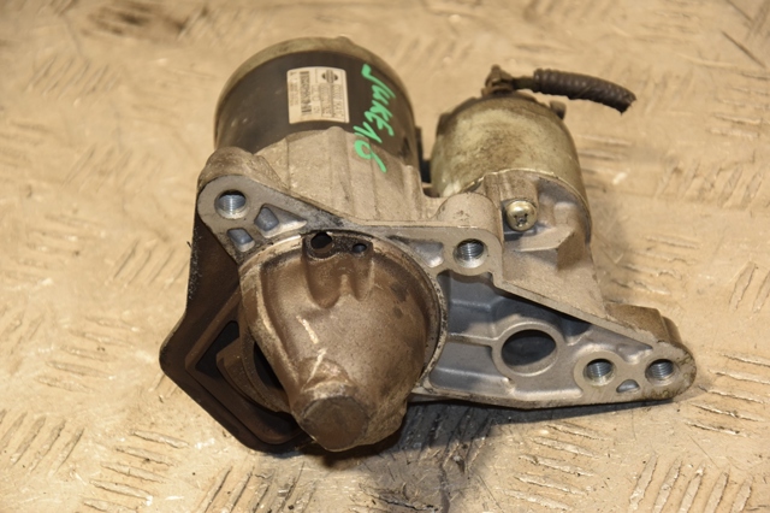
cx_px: 385
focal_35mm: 128
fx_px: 2726
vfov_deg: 10.7
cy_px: 256
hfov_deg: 16.1
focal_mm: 85
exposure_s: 1/125
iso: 800
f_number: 5.6
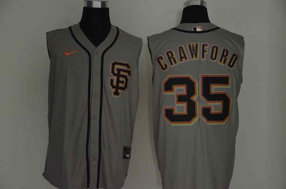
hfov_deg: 27.0
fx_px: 595
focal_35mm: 75
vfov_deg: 18.1
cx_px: 143
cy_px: 94
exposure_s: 1/60
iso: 4000
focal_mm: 50
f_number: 4.8
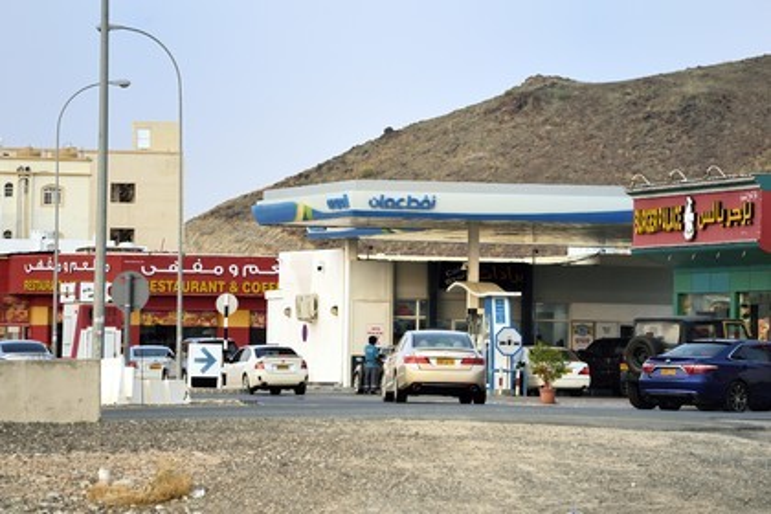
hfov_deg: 10.3
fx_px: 4283
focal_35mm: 200
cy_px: 257
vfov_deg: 6.9
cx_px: 386
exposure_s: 1/320
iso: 200
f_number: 6.3
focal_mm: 200
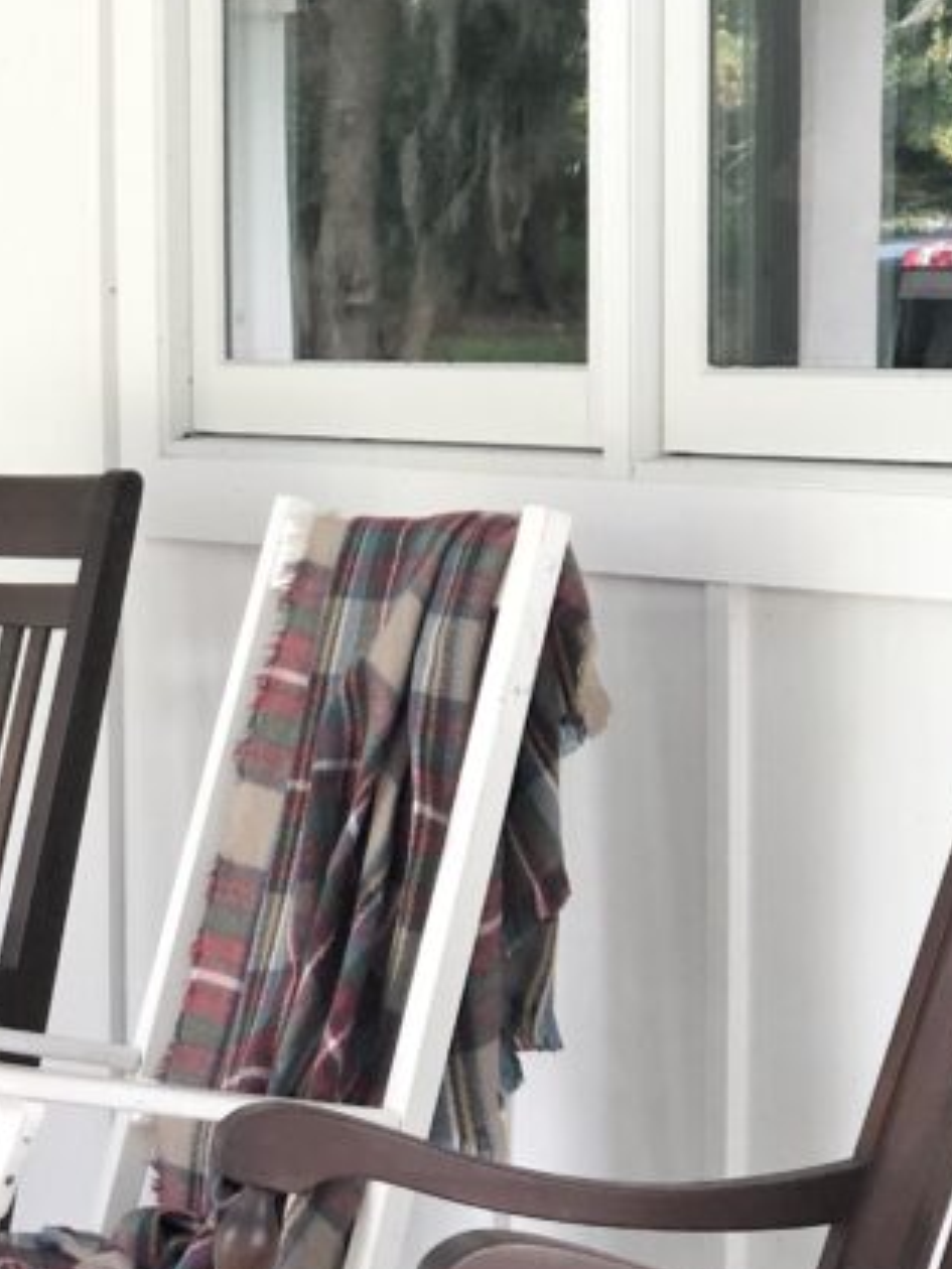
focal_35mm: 139
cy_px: 928
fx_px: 5097
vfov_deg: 14.2
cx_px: 27
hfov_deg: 10.6
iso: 25
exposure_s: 1/30
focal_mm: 6.6
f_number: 2.8
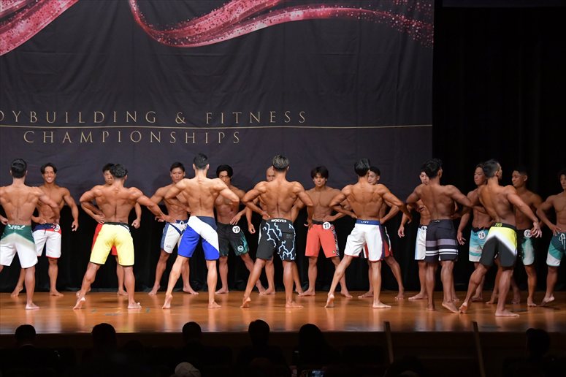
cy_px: 188
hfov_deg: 16.1
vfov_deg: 10.8
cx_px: 283
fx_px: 1996
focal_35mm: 127
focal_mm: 85
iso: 5000
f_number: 5.6
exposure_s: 1/400
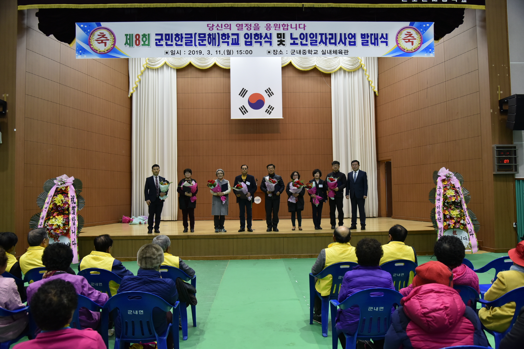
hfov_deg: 67.4
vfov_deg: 47.9
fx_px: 393
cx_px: 262
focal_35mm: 27
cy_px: 174
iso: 1000
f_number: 4.5
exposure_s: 1/125
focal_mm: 27
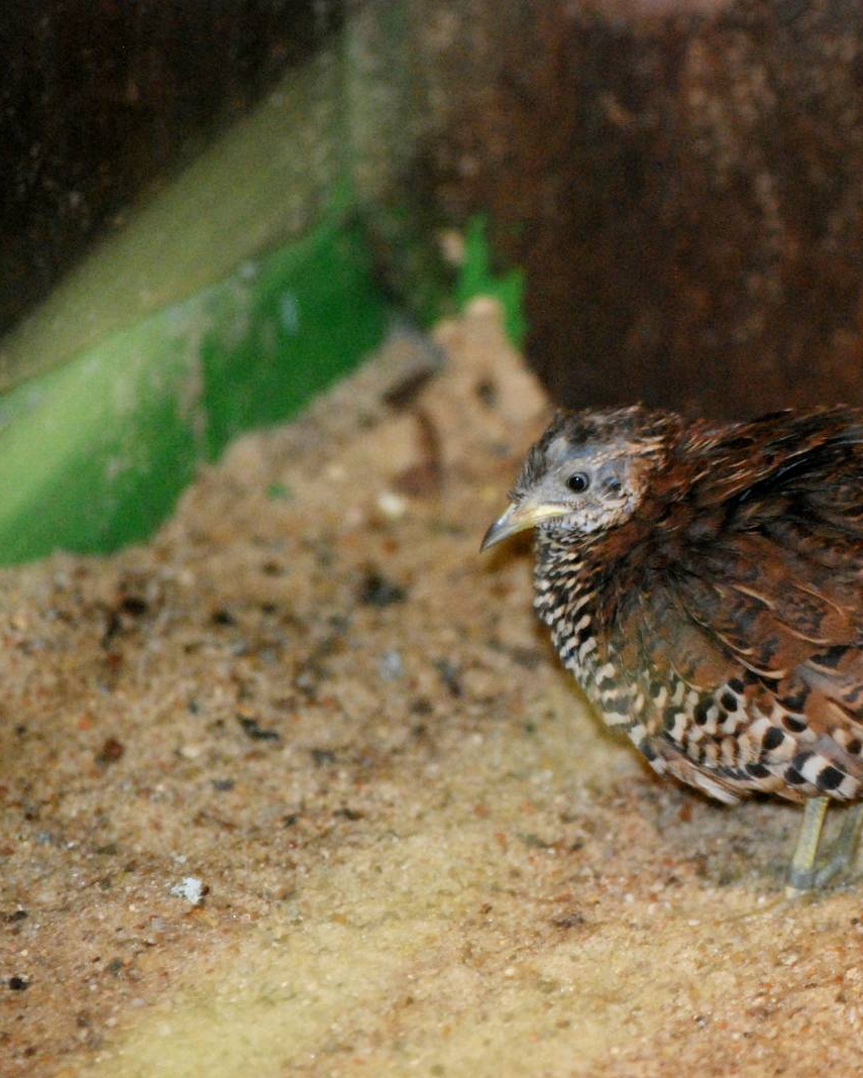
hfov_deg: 3.8
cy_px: 538
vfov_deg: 4.7
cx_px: 731
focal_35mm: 412
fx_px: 13139
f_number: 5.6
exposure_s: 1/60
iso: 1600
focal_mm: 195
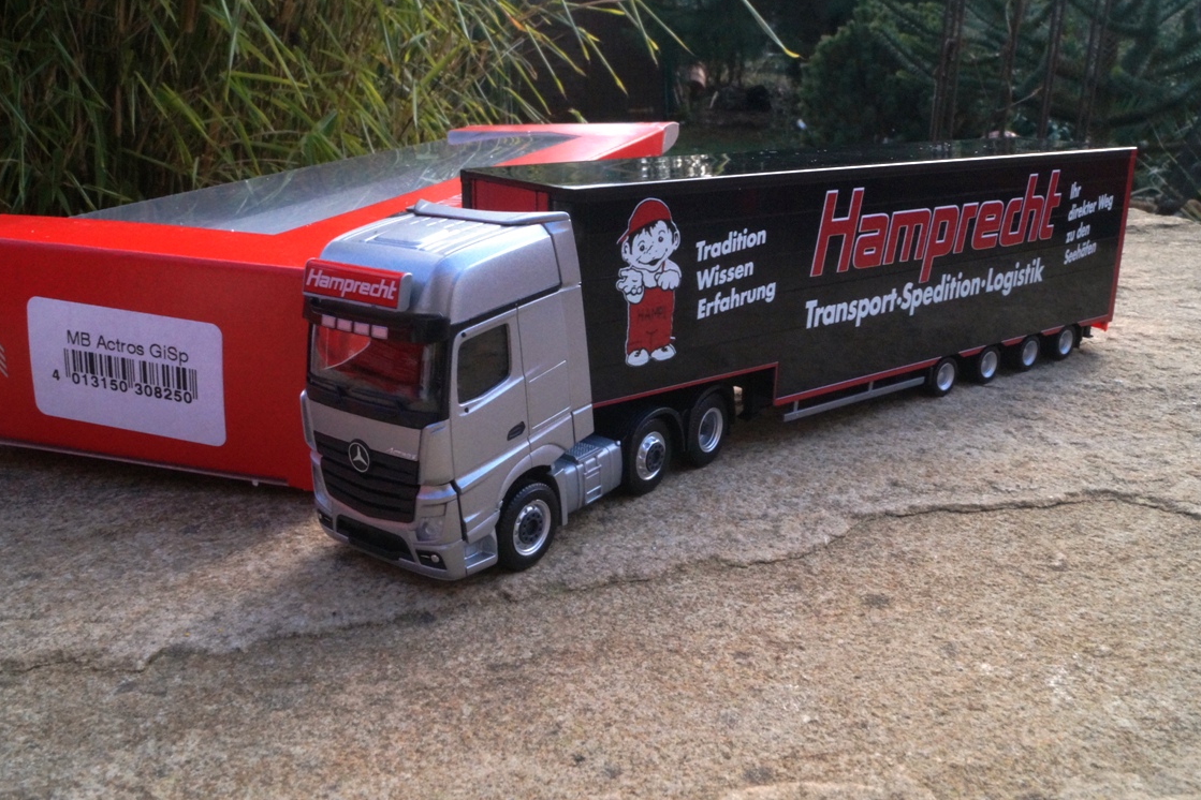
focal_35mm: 34
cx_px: 611
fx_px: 1134
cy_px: 397
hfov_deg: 55.8
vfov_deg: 38.9
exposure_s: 1/60
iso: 1000
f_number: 22
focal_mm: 22
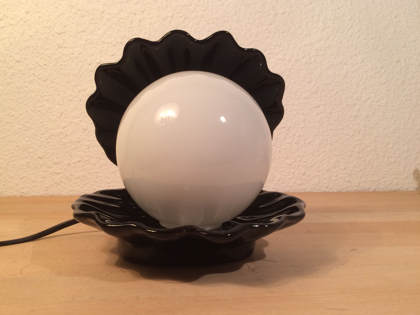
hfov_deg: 58.3
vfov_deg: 45.4
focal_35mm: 31
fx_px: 376
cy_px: 153
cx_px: 198
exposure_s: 1/33
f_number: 2.2
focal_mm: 4.15
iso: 64
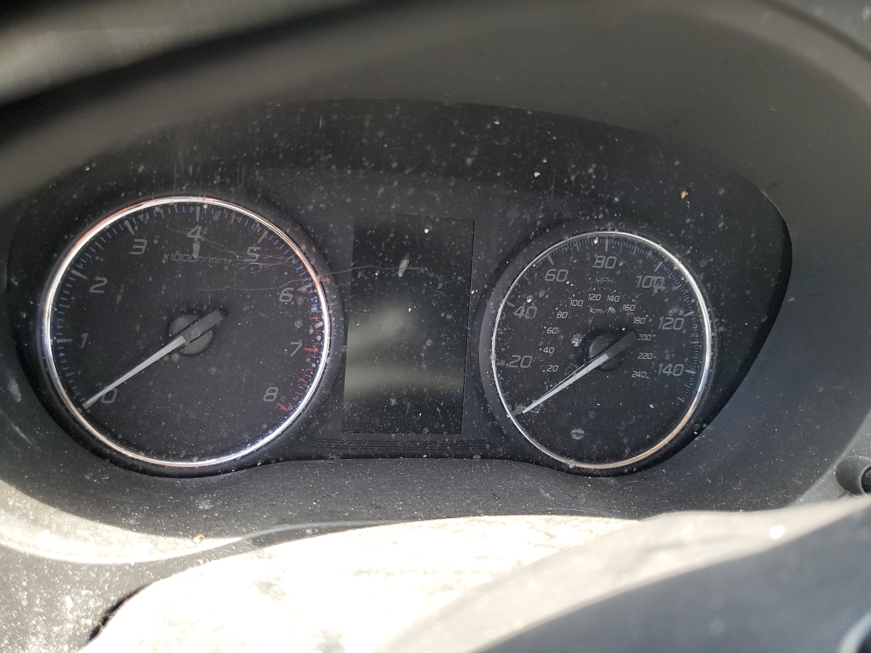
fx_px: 654
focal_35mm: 26
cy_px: 326
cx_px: 436
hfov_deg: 67.3
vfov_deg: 53.1
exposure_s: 1/120
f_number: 1.5
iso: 70
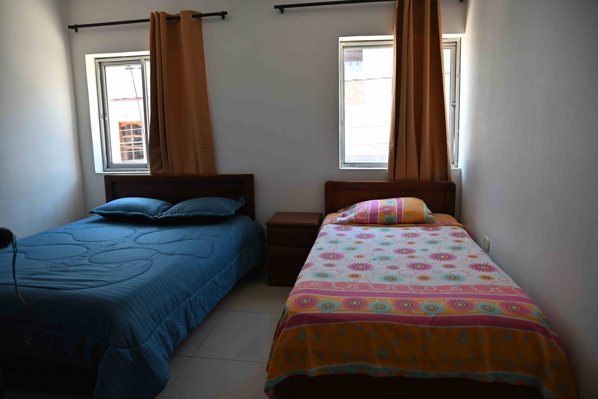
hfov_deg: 73.7
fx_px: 399
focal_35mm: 24
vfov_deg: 53.1
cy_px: 200
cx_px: 299
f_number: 3.2
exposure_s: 1/250
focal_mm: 24
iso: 400
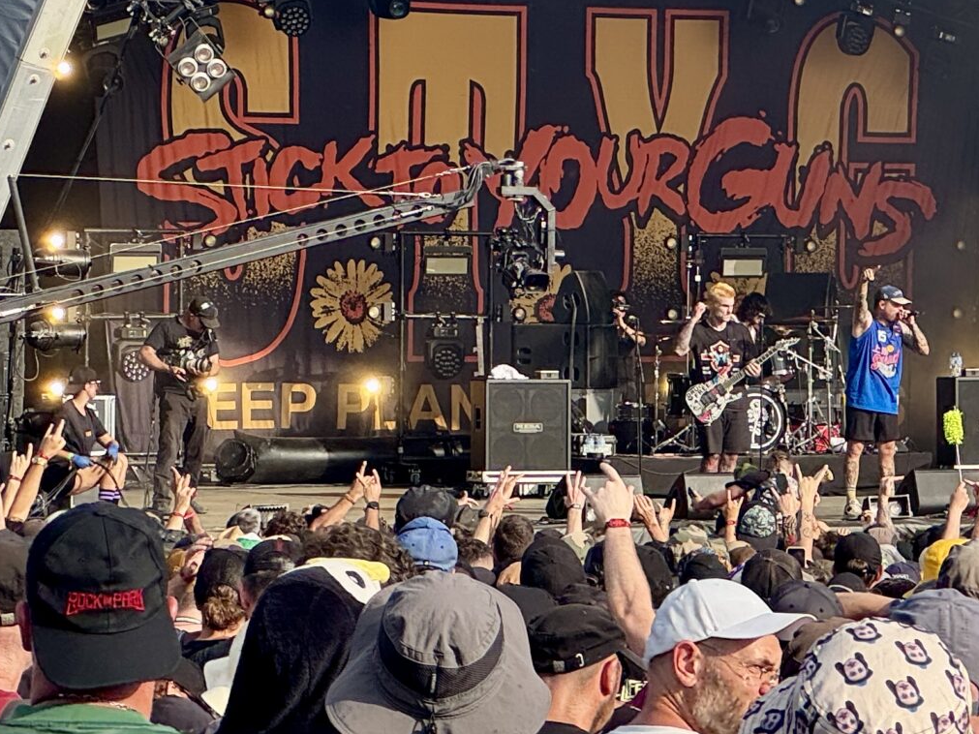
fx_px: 5514
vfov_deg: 7.6
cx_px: 796
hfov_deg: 10.1
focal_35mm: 195
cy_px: -24
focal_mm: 9
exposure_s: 1/494
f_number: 2.8
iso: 25
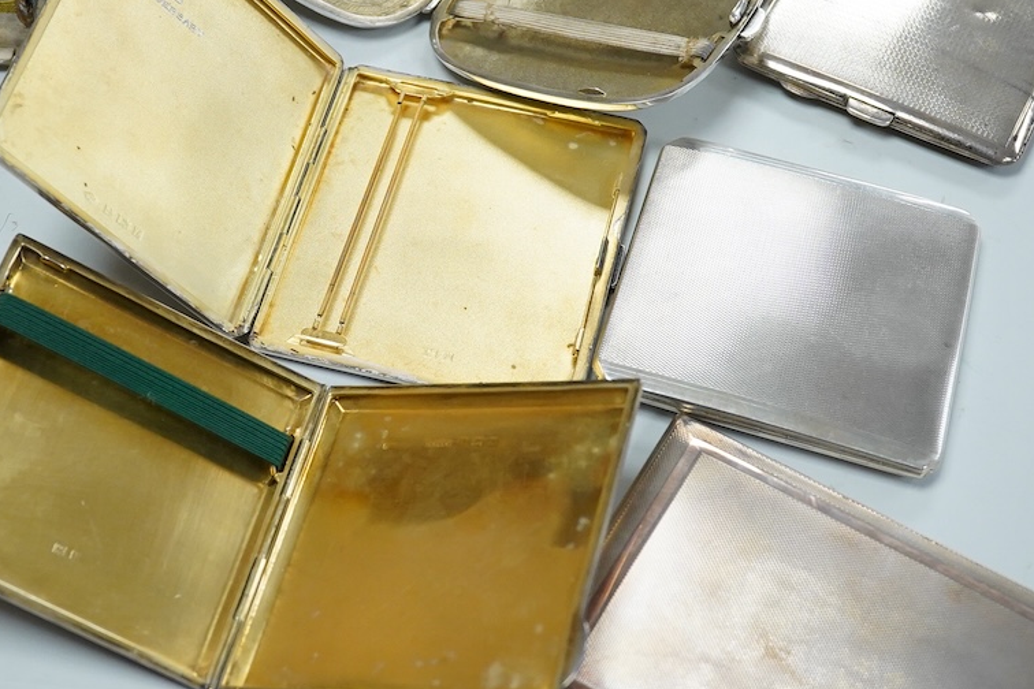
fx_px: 1924
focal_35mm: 67
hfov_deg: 29.9
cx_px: 384
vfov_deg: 20.3
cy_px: 245
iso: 2500
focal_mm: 30
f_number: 7.1
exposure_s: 1/400
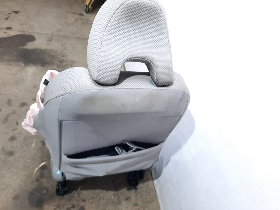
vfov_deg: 53.0
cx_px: 139
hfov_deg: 67.3
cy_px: 102
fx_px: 210
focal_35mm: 26
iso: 320
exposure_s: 1/50
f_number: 2
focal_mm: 4.6
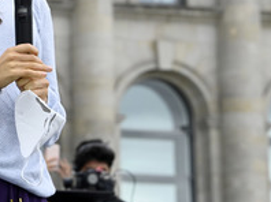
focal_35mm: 254
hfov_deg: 7.8
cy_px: 11
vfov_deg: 5.8
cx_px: -13
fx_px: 1986
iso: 1600
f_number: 8
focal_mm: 116
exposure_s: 1/500
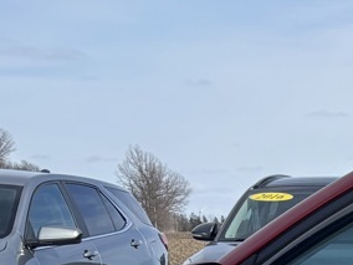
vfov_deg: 10.6
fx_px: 1346
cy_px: 477
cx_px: 766
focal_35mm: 132
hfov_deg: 12.6
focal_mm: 5.96
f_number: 1.6
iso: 50
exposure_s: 1/3021
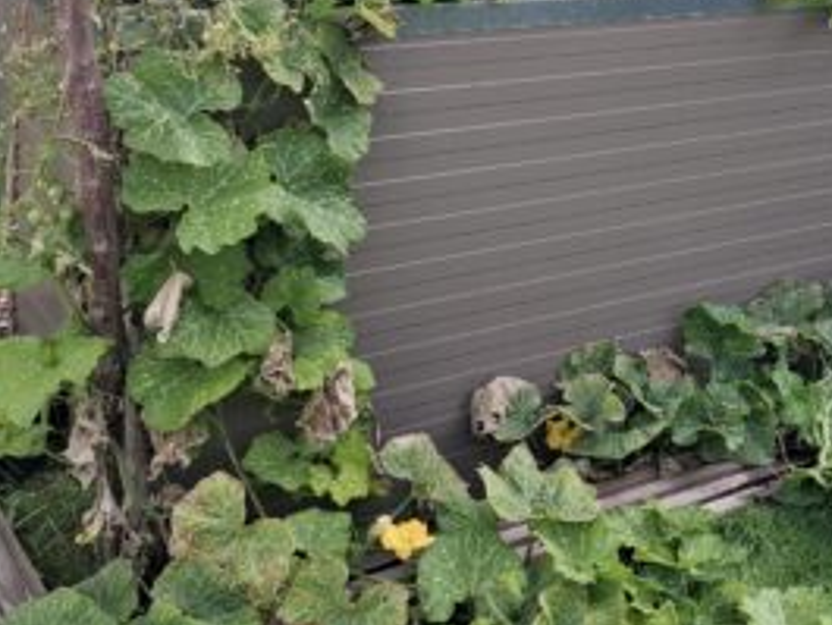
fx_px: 1250
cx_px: 584
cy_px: 182
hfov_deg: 36.3
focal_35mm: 52
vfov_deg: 27.8
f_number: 1.8
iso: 50
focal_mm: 5.54
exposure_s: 1/633
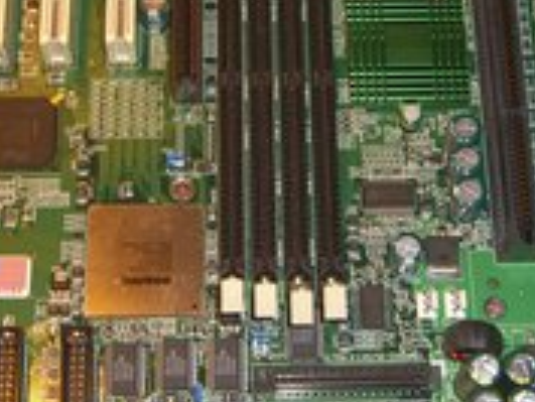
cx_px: 239
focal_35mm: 86
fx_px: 1330
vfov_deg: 17.1
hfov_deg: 22.7
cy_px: 136
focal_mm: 7.9
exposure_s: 1/60
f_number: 2.8
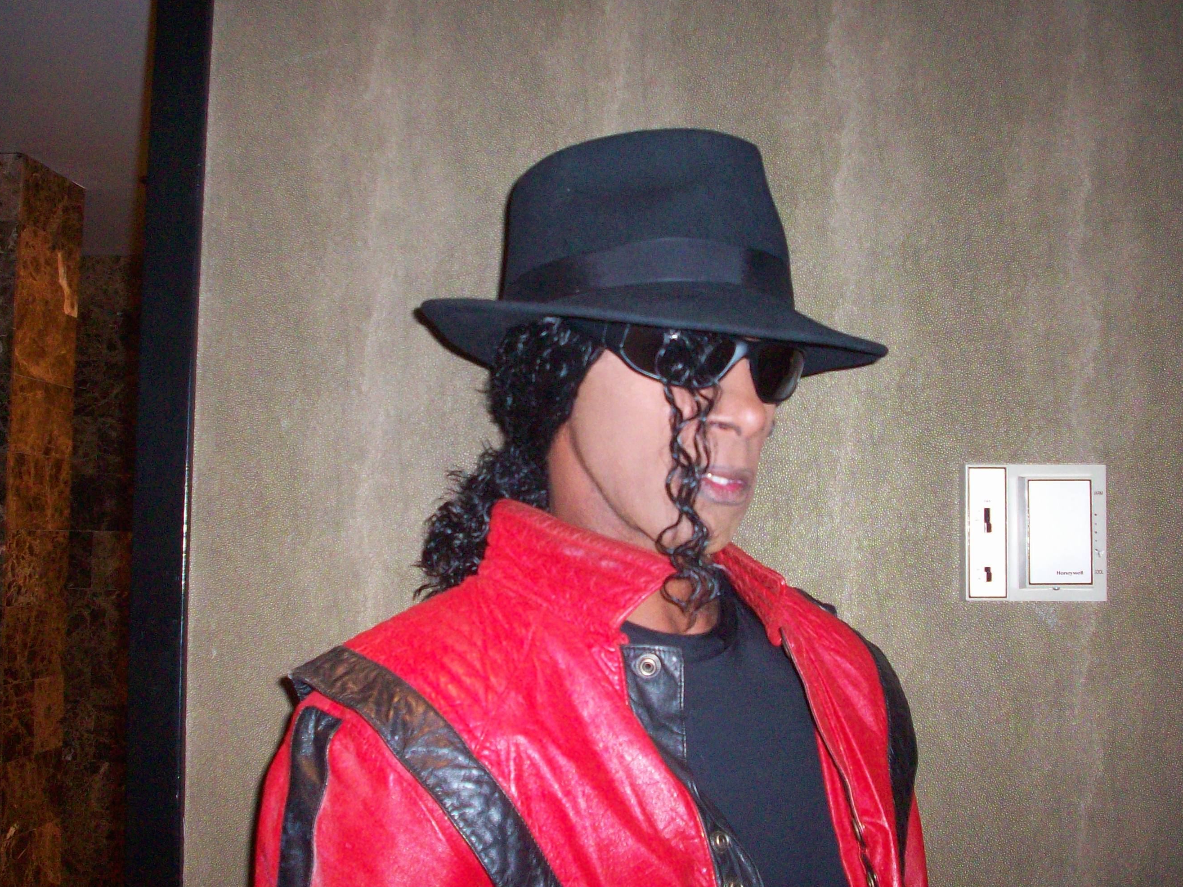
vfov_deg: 33.6
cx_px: 596
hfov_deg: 43.9
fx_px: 1469
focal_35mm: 43
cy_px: 443
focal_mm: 6.2
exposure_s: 1/64
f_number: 2.8
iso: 200
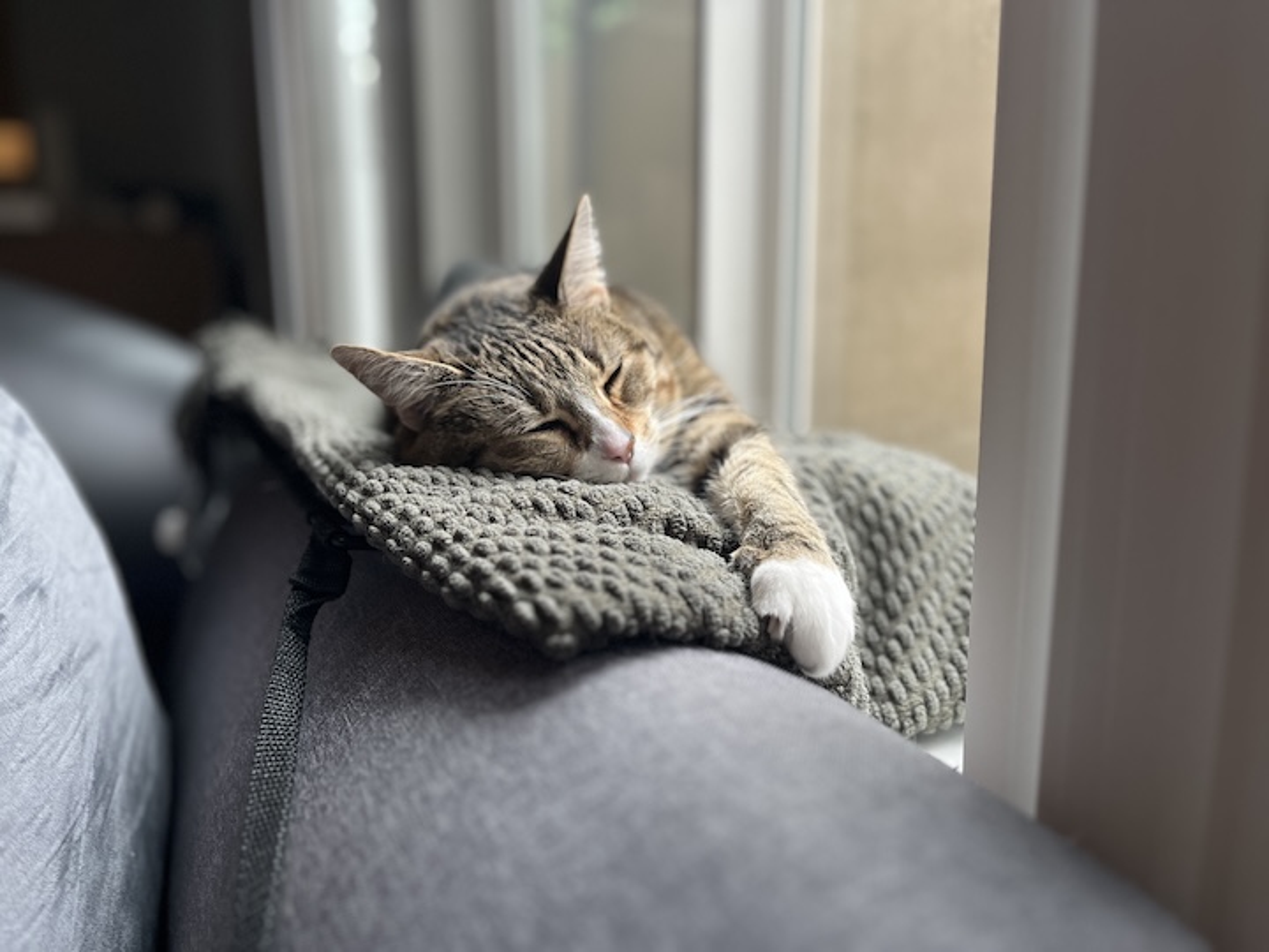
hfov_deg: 67.3
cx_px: 634
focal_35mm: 26
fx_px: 953
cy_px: 476
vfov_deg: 53.1
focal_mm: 5.1
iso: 125
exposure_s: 1/79
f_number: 1.6
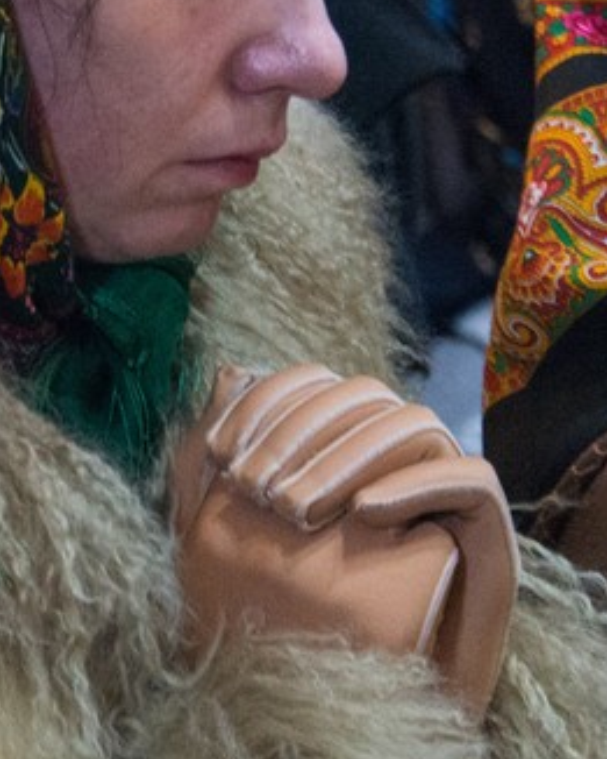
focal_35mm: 558
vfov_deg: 3.5
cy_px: 389
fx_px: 12525
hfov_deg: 2.8
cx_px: -83
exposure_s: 1/50
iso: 3200
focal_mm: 135
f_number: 5.6
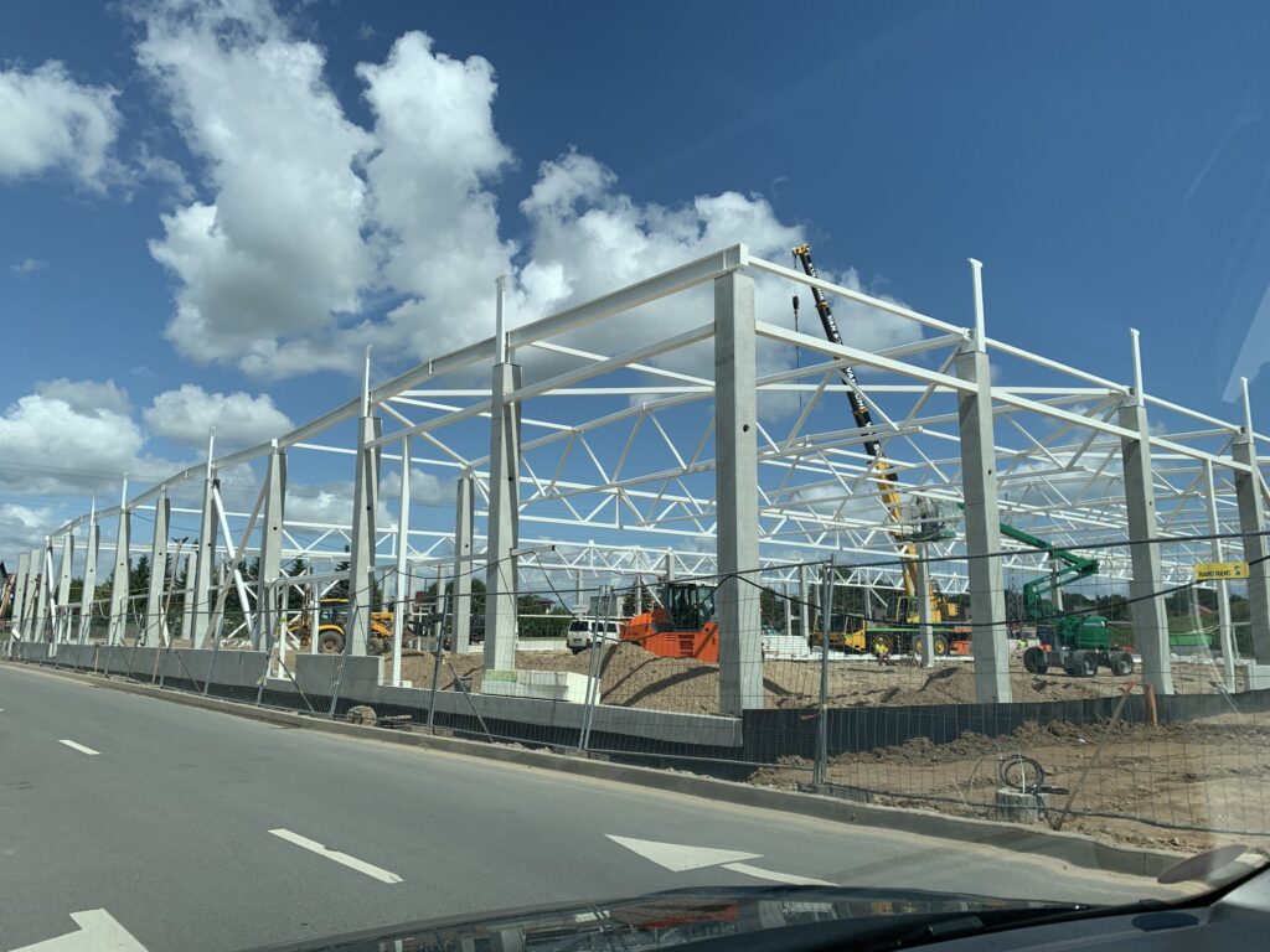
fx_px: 954
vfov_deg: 53.1
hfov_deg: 67.3
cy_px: 476
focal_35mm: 26
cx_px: 635
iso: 25
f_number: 1.8
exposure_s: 1/3289
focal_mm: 4.25
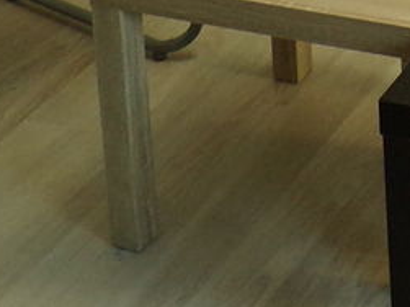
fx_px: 1811
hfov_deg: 12.1
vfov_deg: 8.7
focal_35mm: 153
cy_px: -457
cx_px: 683
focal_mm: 4.3
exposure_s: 1/34
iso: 130
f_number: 3
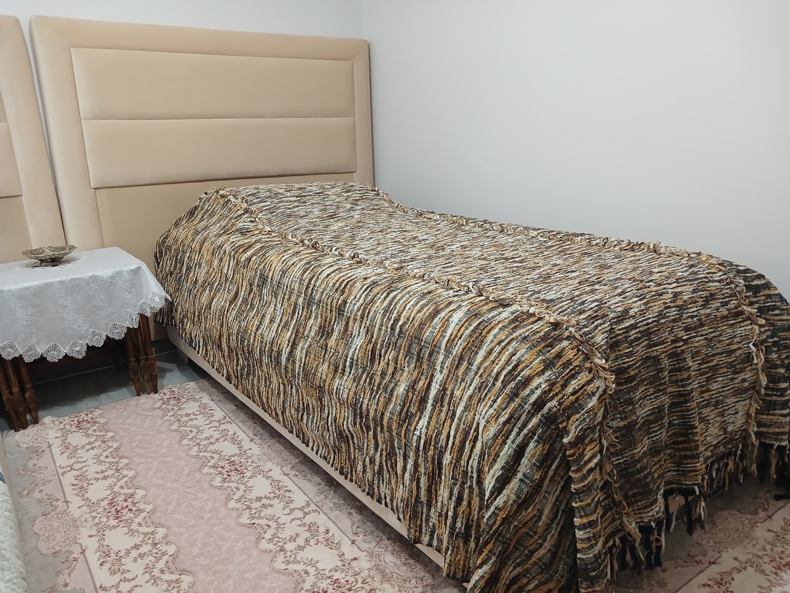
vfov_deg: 51.4
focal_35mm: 27
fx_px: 616
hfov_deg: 65.3
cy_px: 296
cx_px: 395
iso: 250
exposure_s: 1/33.3
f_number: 1.8
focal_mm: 4
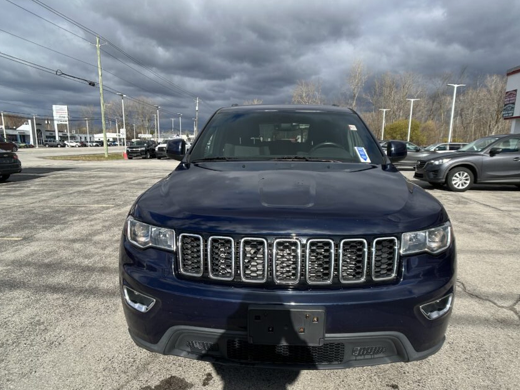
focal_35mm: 32
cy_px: 224
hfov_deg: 56.8
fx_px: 481
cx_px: 263
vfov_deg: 44.0
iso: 50
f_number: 1.5
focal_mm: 5.7
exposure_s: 1/3077
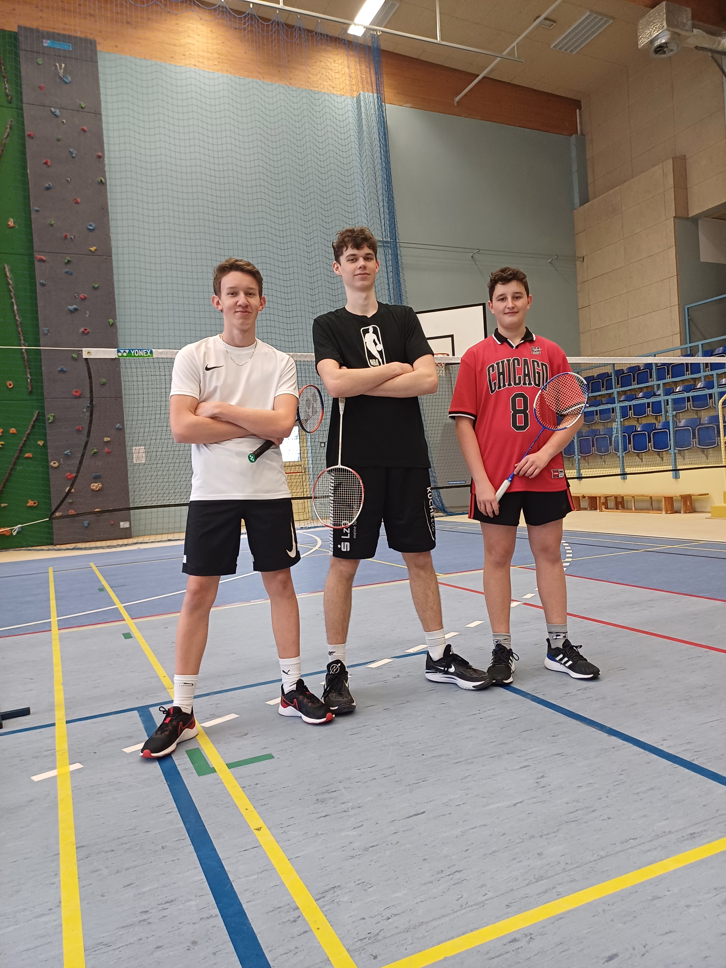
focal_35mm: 25
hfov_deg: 54.9
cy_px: 484
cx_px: 363
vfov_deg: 69.4
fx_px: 699
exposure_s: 1/50
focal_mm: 4.65
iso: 400
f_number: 1.8
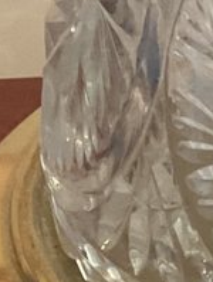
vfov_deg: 9.0
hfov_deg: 6.4
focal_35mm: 220
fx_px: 1799
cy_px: 168
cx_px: 516
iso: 250
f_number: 1.8
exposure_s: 1/30
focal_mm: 3
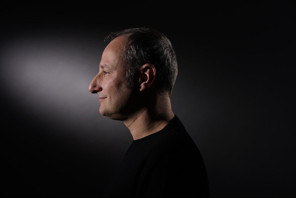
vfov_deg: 16.1
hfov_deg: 23.9
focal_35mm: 85
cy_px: 99
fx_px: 699
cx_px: 148
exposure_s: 1/125
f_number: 8
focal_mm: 85
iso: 160
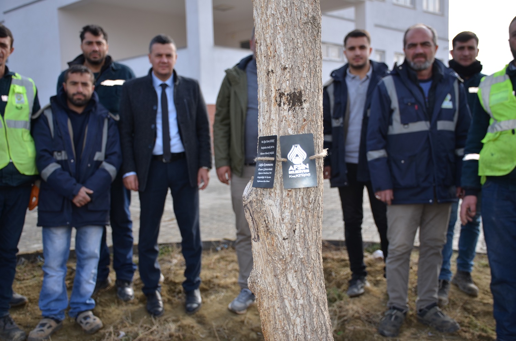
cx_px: 258
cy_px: 170
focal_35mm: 45
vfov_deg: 29.7
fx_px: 644
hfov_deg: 43.7
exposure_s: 1/250
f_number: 4
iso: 100
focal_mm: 30
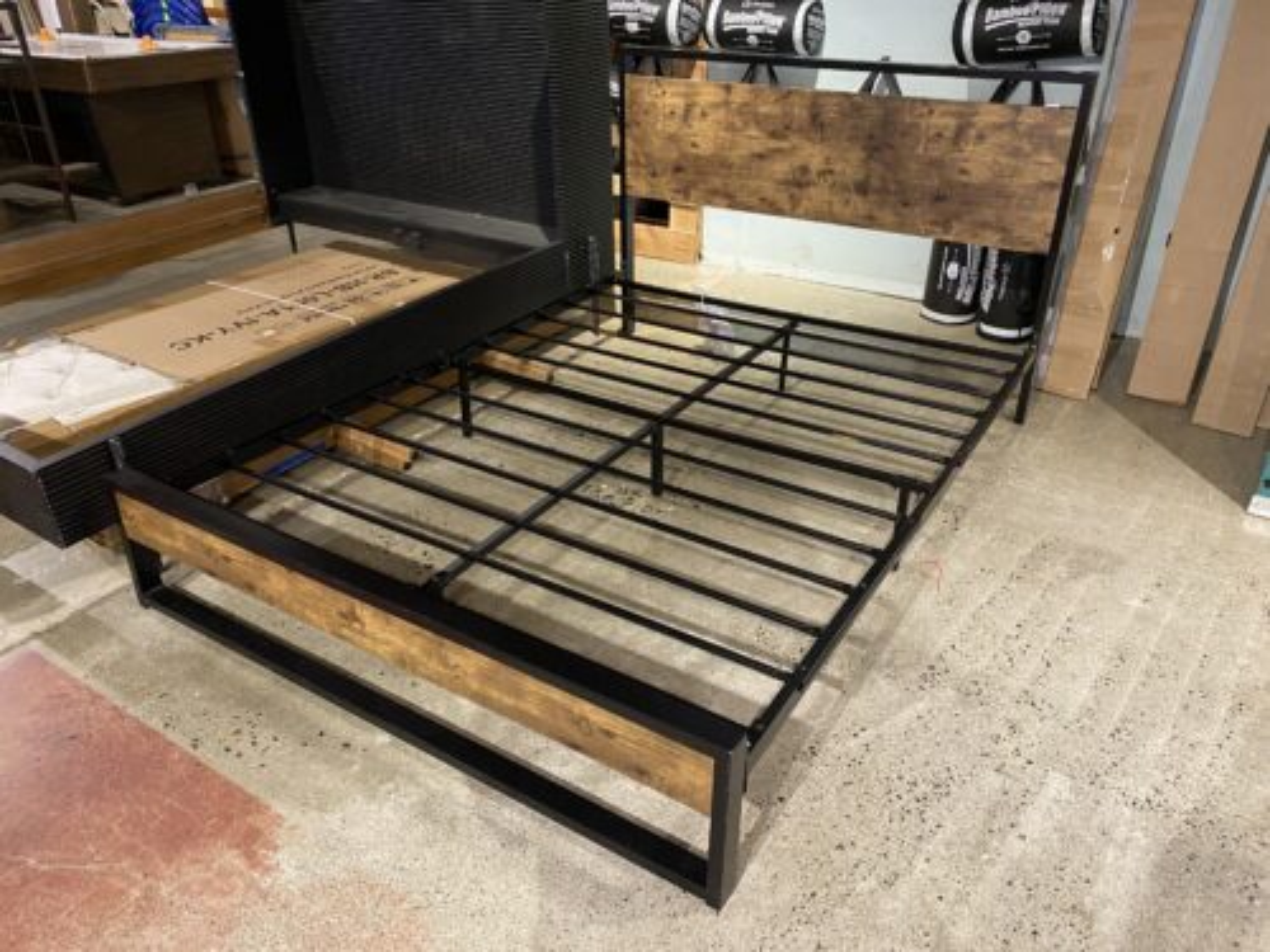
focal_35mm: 26
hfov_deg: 67.3
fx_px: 954
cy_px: 476
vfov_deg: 53.1
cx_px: 635
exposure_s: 1/60
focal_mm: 4.25
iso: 320
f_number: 1.8
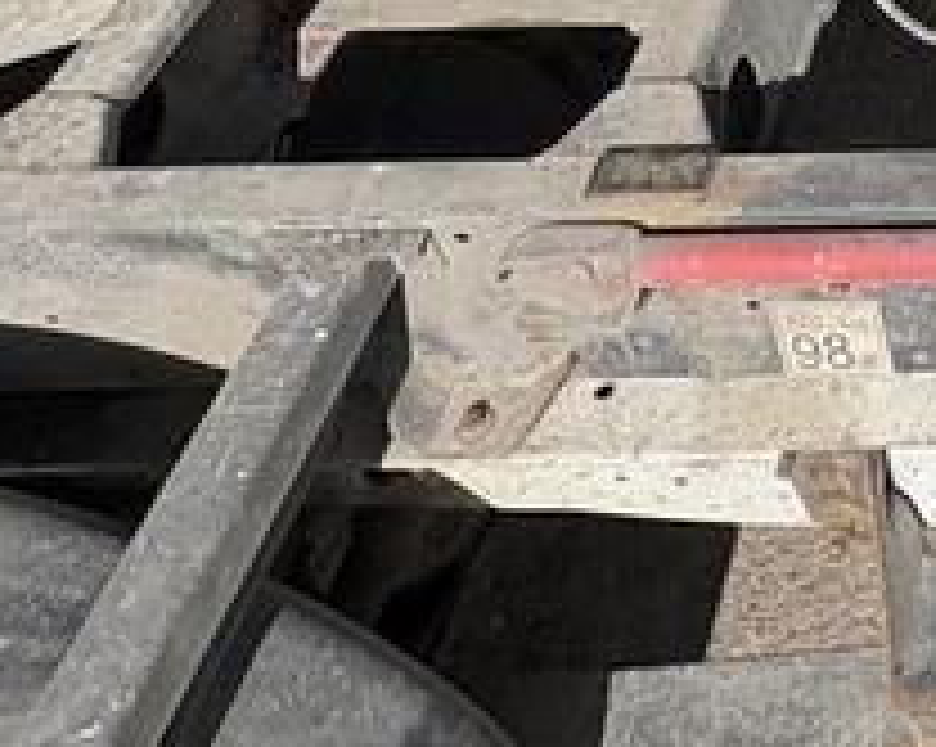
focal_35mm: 59
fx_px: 1633
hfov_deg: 26.6
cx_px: 1246
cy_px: -333
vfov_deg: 22.0
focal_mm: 2.22
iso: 40
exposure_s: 1/2494
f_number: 2.2
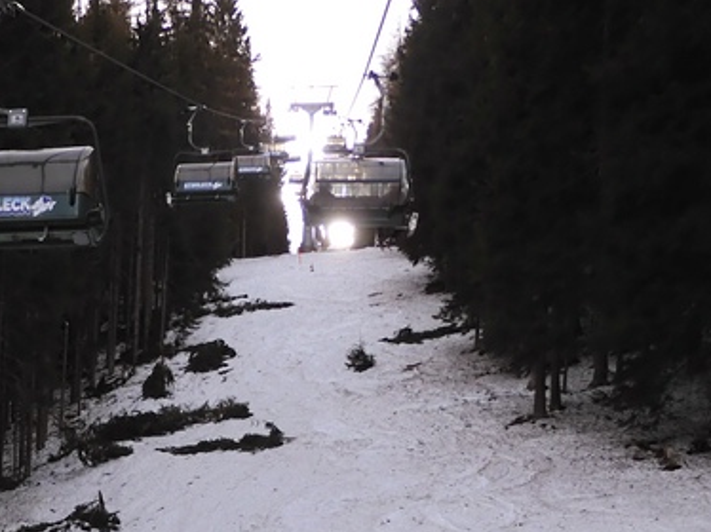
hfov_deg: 30.4
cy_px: 555
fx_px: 1252
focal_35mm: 61
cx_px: 76
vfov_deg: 22.9
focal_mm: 4.3
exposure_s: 1/320
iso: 100
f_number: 3.4
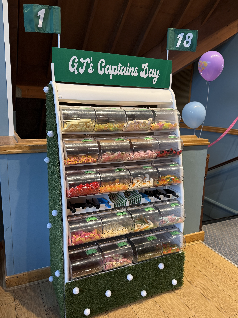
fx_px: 257
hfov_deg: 49.7
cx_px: 119
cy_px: 164
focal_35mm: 28
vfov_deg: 63.4
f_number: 1.78
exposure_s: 1/100
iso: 160
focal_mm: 6.76
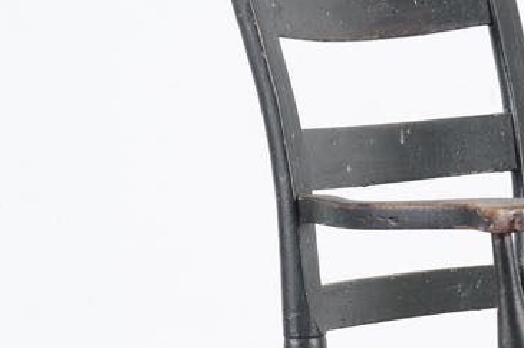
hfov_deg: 7.8
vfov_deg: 5.2
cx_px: 616
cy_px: 421
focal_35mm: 263
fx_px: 3821
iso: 100
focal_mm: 50
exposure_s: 1/125
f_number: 5.6
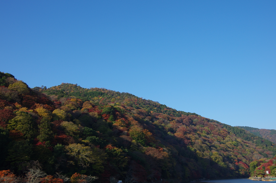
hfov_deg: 53.2
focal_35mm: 36
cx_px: 138
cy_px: 92
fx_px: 275
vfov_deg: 36.7
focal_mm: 24
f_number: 8
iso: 200
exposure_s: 1/320
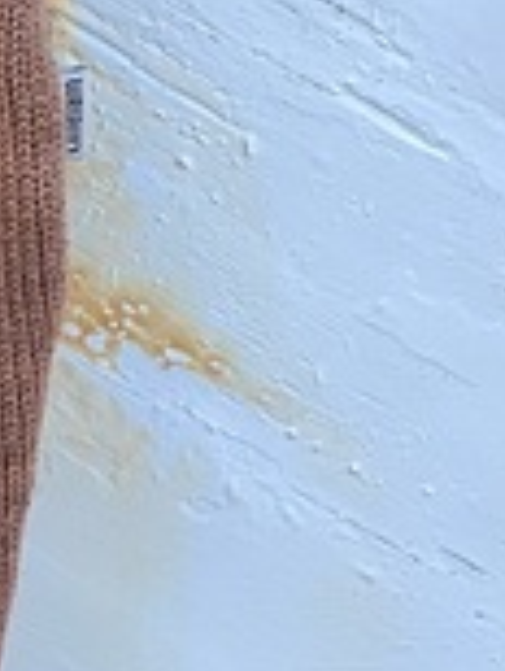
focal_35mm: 399
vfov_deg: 4.9
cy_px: -118
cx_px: -609
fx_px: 7740
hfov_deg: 3.7
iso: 25
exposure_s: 1/121
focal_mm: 9
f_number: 2.8
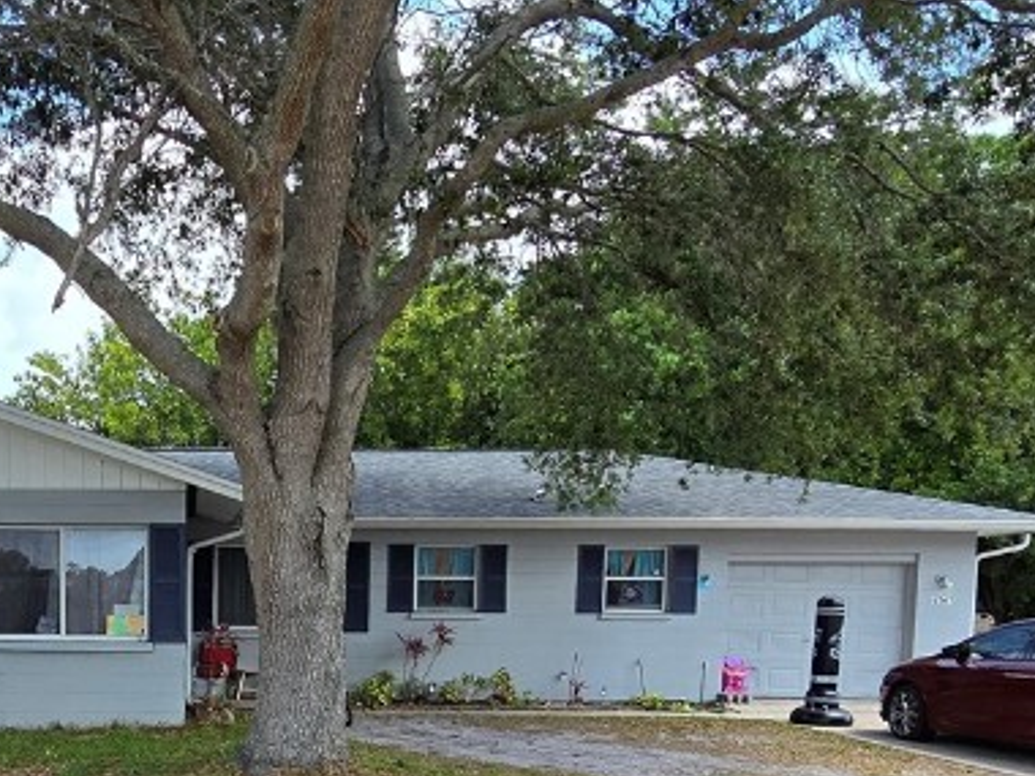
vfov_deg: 37.7
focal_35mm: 35
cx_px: 174
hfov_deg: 48.9
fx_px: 1046
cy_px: 713
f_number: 2.2
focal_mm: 2.2
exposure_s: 1/2000
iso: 100
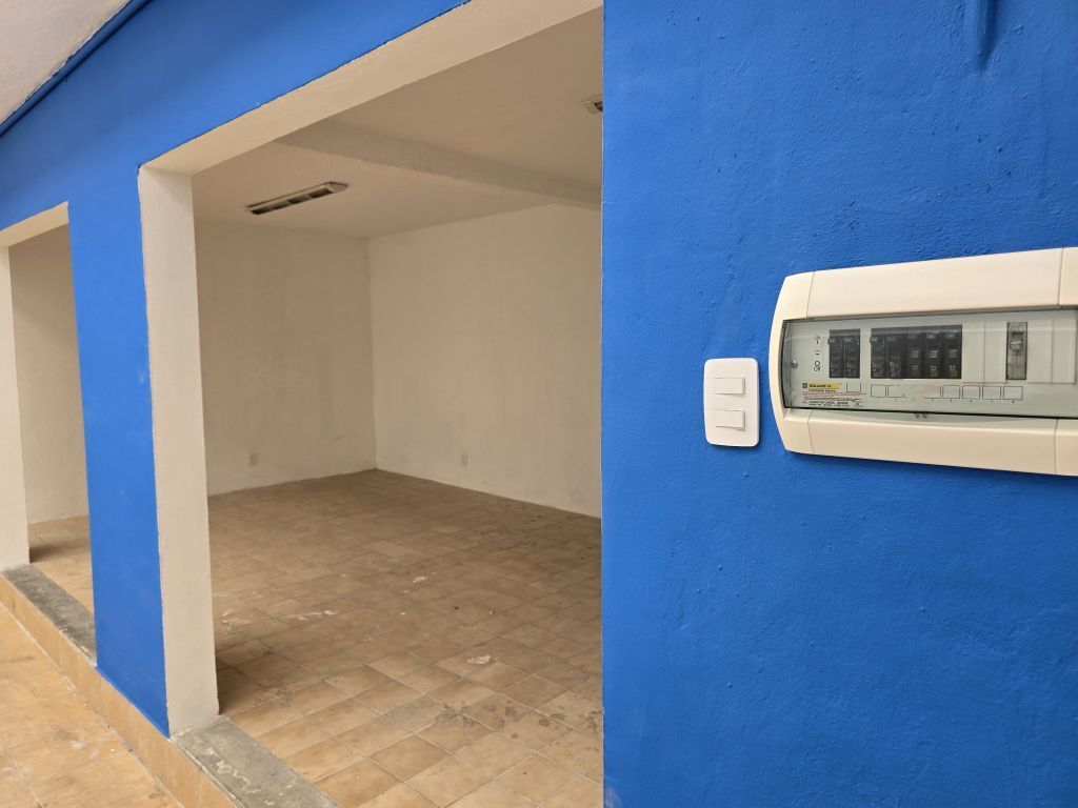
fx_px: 716
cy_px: 404
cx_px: 539
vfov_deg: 58.9
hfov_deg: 73.9
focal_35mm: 23
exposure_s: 1/180
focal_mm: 6.3
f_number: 1.7
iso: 20
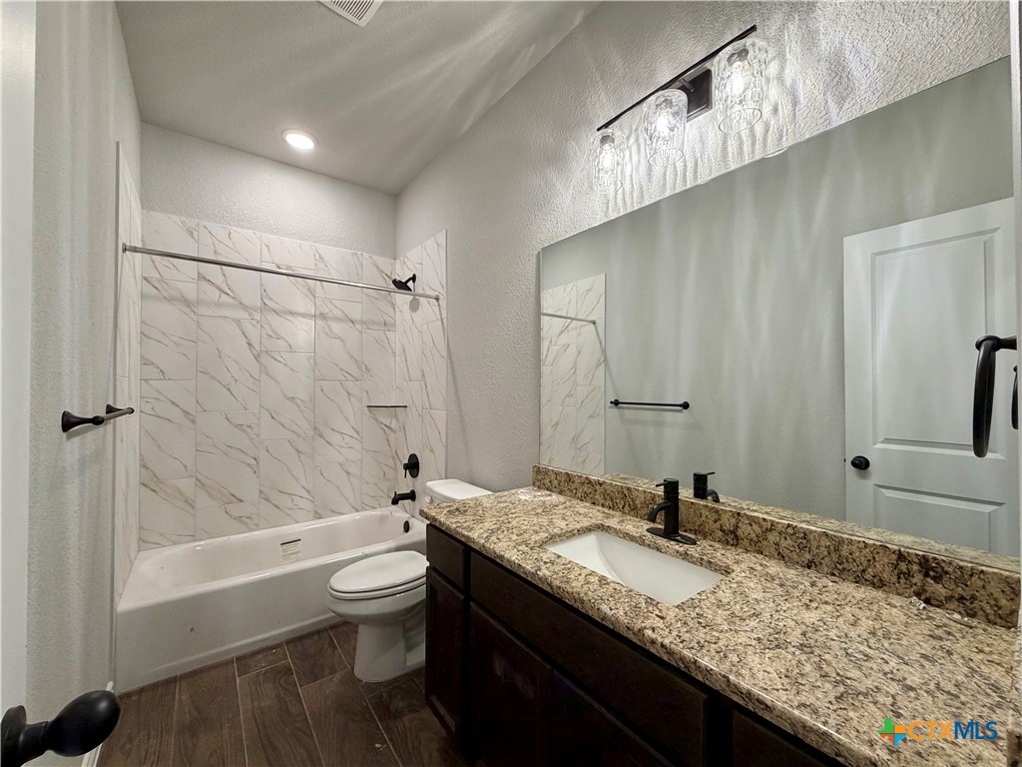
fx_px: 413
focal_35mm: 14
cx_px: 511
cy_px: 384
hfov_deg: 102.1
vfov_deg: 85.7
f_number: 2.2
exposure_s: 1/120
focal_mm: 2.22
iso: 200
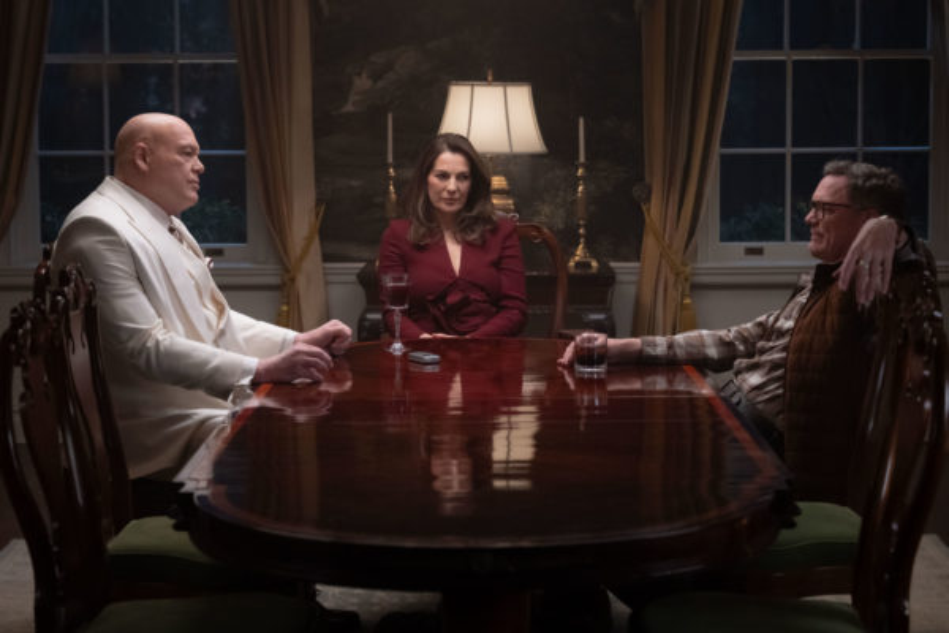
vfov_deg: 19.5
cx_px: 474
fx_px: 1845
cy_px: 316
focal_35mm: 70
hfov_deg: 28.8
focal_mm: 70
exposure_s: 1/125
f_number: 4
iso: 4000
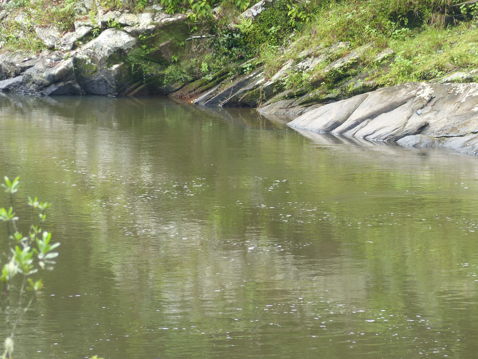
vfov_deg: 2.5
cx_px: 239
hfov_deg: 3.4
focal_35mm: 587
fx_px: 8106
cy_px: 180
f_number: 4
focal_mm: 105.6
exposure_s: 1/125
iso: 125
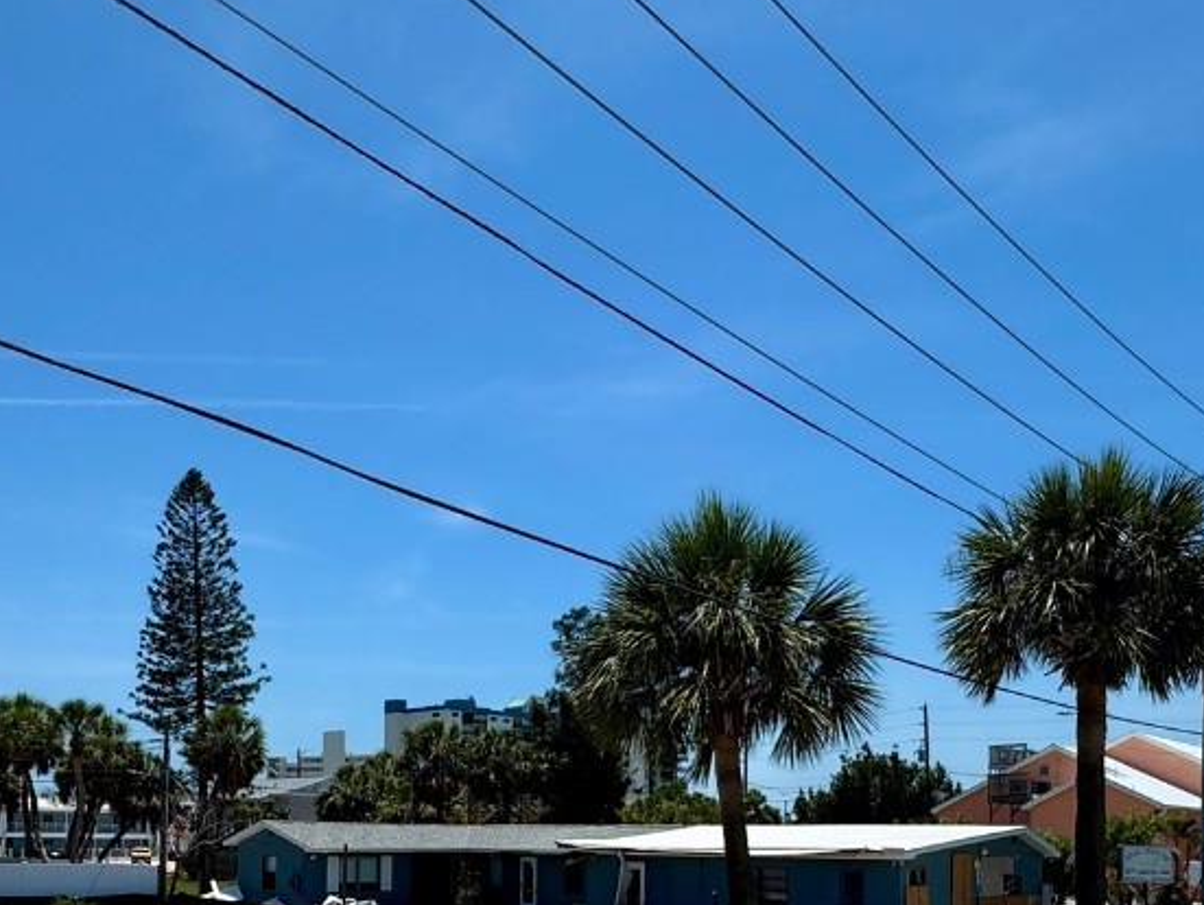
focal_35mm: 26
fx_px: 905
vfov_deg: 52.2
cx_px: 782
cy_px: 595
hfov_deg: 65.8
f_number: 2.2
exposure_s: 1/2874
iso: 50
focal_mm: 2.22
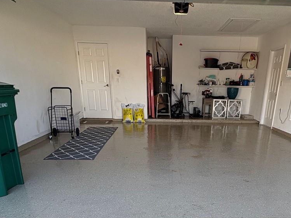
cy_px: 186
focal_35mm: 30
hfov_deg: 59.5
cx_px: 174
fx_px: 252
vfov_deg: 43.7
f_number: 2.2
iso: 40
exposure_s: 1/99
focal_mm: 2.22
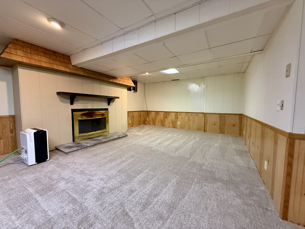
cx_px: 152
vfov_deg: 85.7
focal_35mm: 14
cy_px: 114
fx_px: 123
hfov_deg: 102.1
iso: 400
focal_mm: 2.22
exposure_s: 1/60
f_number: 2.2
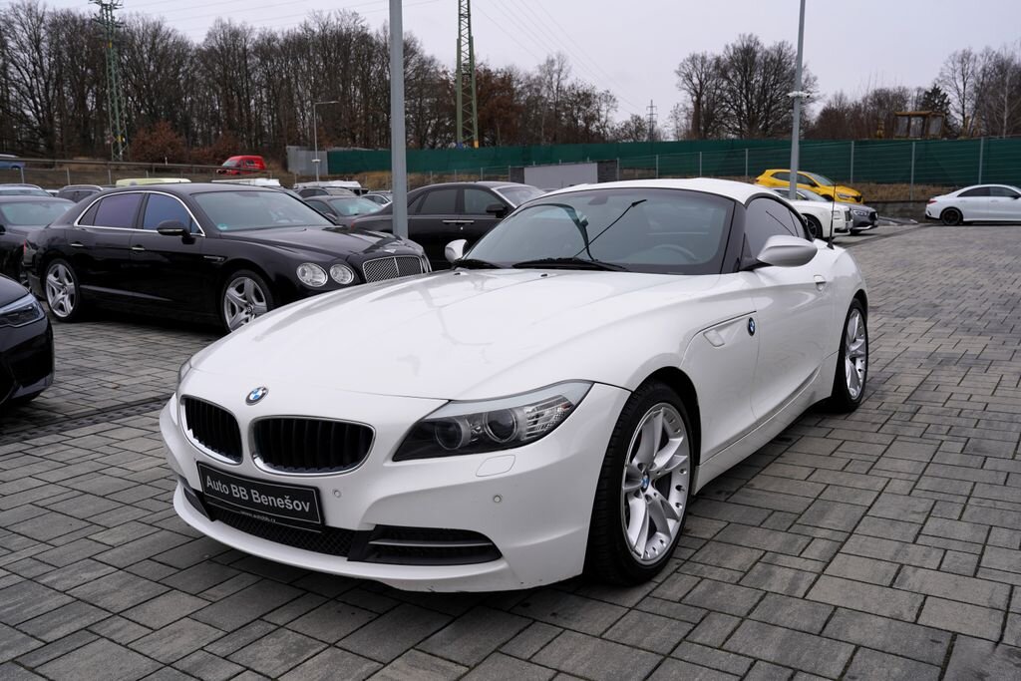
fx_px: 851
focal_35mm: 30
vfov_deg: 43.6
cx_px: 510
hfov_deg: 61.9
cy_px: 340
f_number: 6.3
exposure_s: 1/250
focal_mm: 30
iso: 100
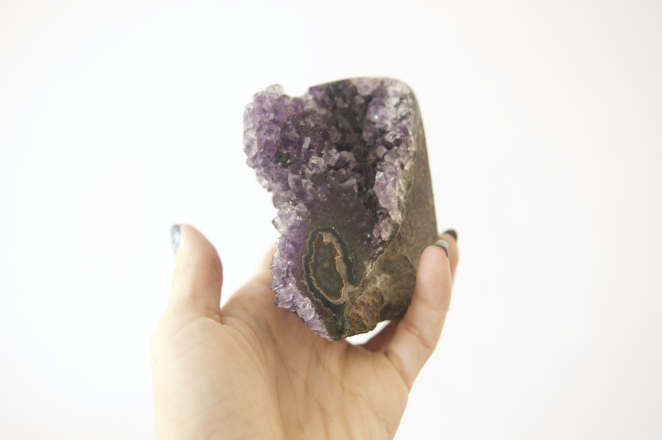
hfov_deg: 38.9
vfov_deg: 26.4
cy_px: 220
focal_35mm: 51
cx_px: 331
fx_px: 937
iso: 280
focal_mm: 34
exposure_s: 1/30
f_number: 3.2
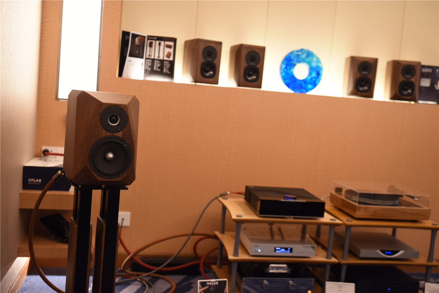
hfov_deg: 48.4
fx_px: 488
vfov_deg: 33.4
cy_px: 146
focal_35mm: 40
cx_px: 220
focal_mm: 40
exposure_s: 1/60
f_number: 1.8
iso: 800
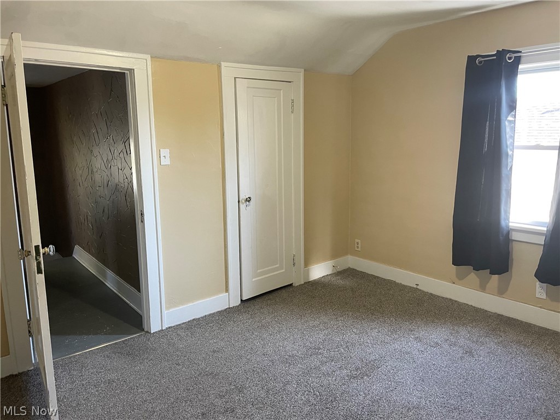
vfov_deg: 53.1
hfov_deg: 67.3
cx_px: 280
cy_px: 210
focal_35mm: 26
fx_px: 421
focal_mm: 4.2
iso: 160
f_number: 1.6
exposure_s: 1/60
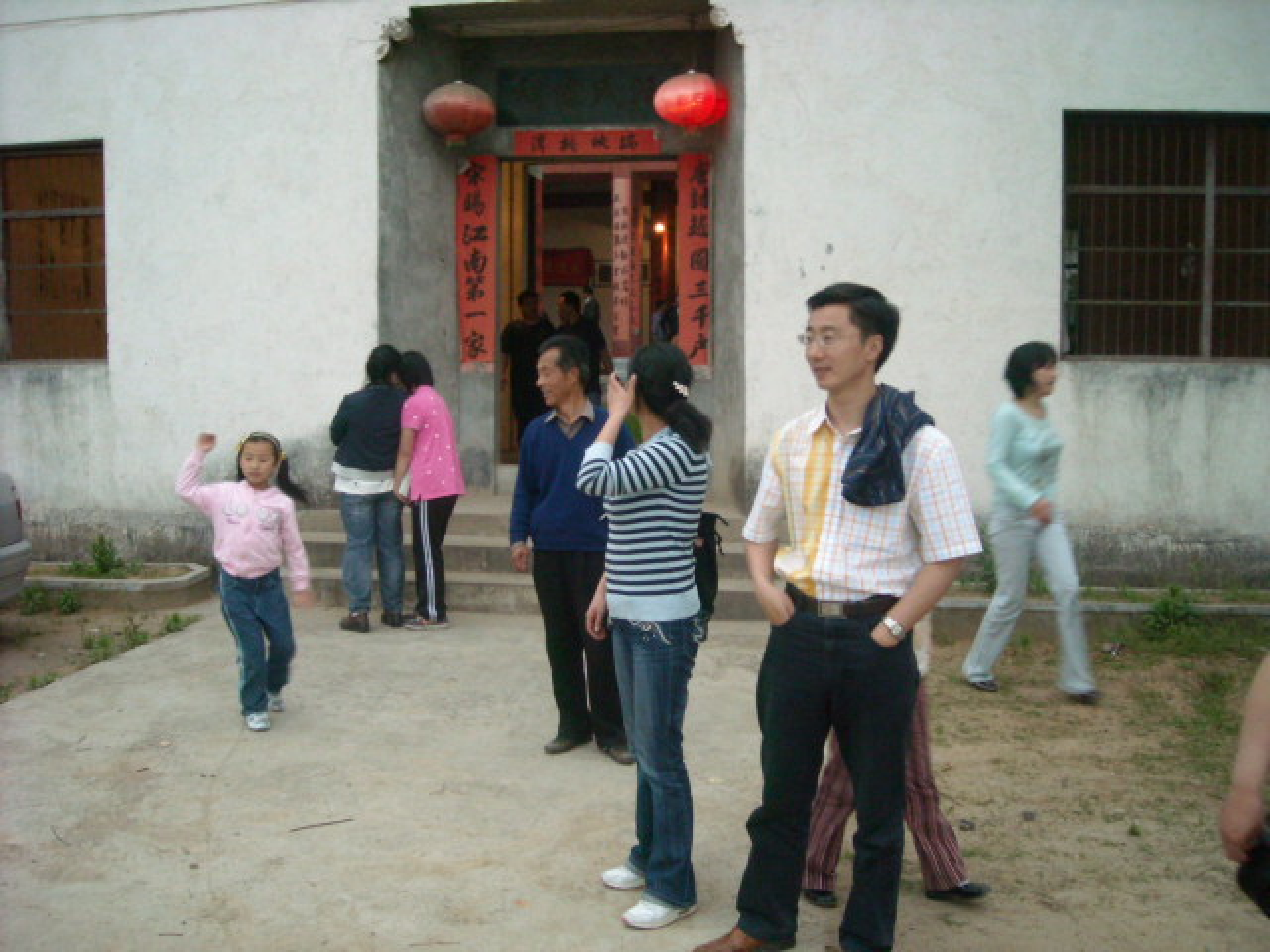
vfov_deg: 40.7
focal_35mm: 35
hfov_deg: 52.6
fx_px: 1284
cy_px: 476
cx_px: 635
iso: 400
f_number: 2.8
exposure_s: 1/35
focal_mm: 5.7
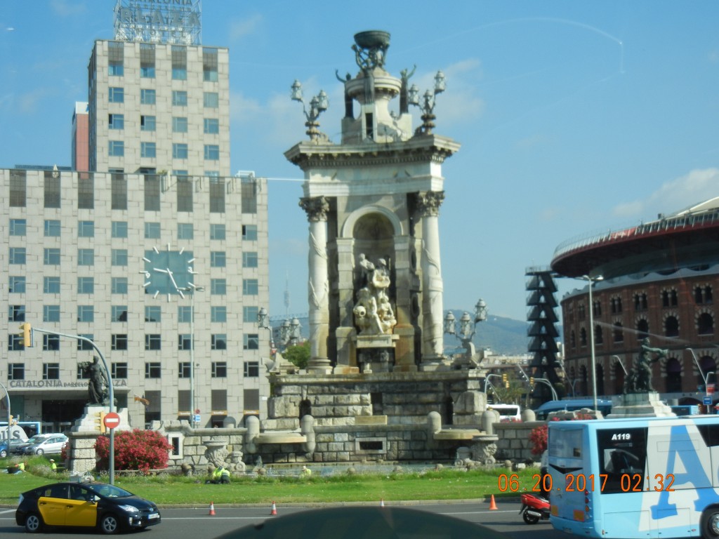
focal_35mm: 59
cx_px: 360
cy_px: 270
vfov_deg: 24.8
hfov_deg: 32.7
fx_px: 1225
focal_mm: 10.6
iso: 160
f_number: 4
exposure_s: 1/838
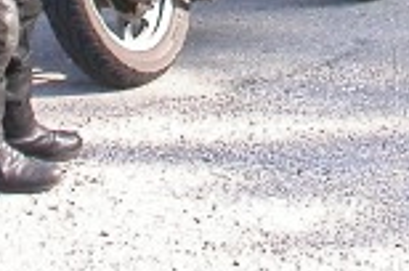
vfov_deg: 5.1
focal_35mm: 260
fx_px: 2948
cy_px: -319
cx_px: 454
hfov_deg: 7.9
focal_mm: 10
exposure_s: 1/85.5
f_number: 5.7
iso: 100
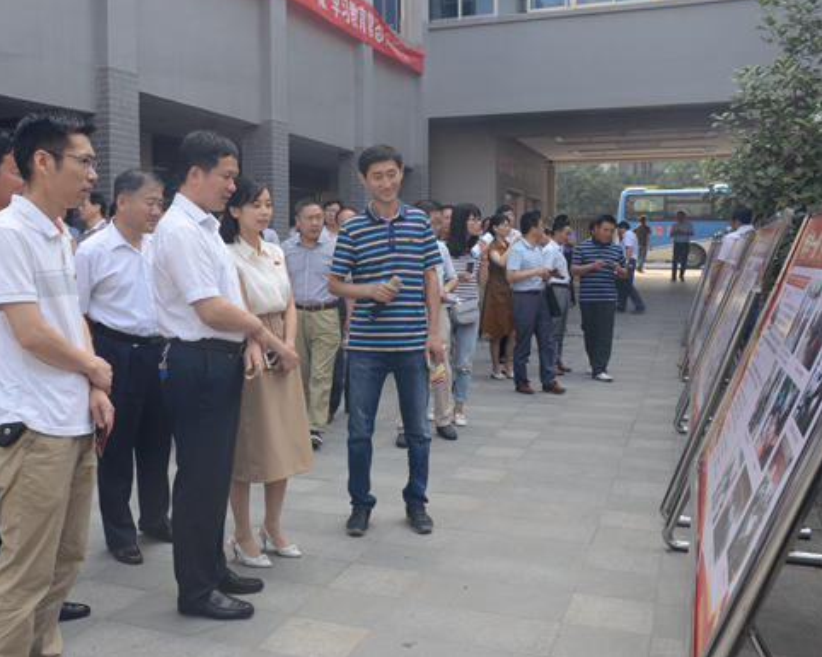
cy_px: 322
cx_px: 315
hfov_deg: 51.1
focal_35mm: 35
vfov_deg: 42.2
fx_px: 851
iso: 1000
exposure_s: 1/400
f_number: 10
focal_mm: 20
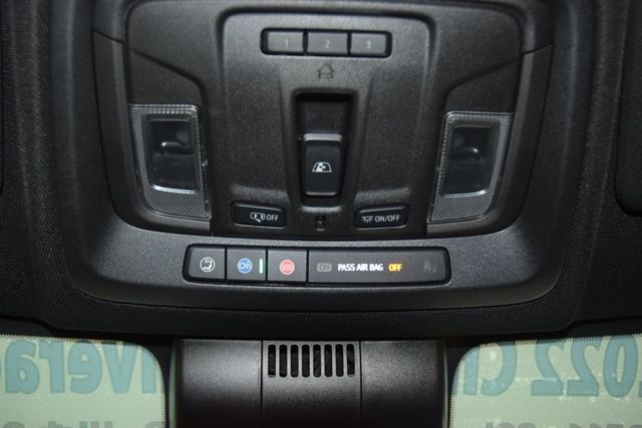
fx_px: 669
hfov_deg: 51.3
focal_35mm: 38
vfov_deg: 35.5
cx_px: 321
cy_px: 214
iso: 560
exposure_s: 1/20
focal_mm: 25
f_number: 3.8
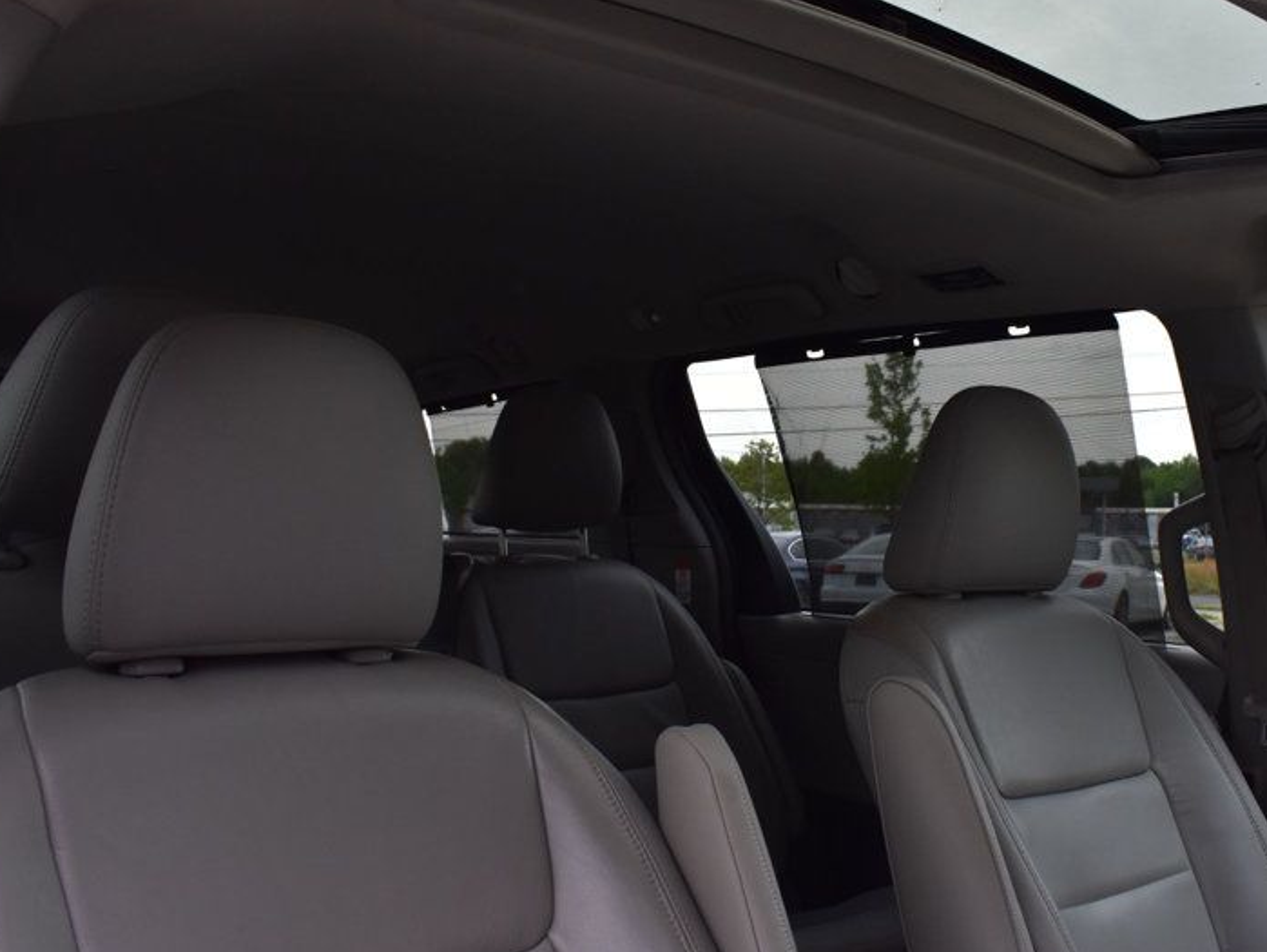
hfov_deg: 48.5
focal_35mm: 38
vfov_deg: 37.8
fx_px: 1392
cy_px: 488
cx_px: 785
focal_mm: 18
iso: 400
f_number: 9
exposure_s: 1/160
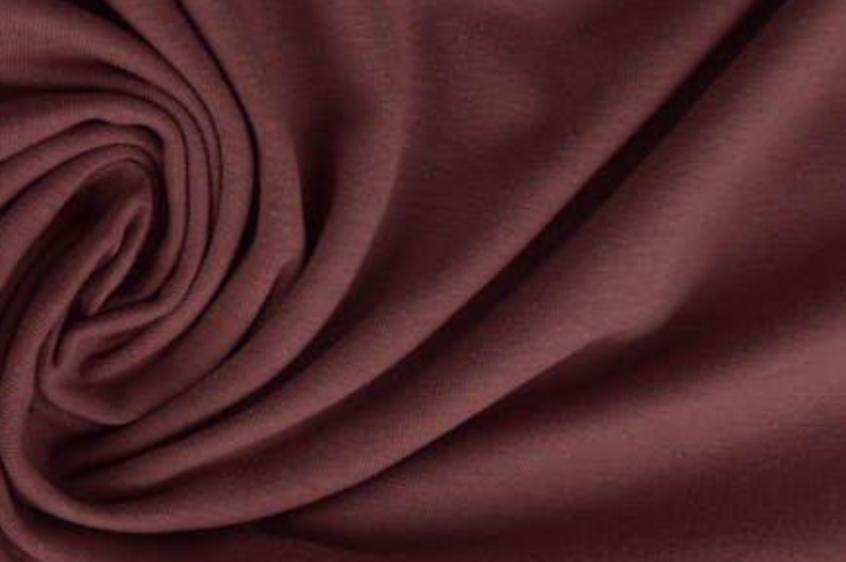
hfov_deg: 25.8
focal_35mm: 77
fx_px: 1808
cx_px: 157
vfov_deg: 17.7
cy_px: 353
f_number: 8
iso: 400
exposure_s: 1/320
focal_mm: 28
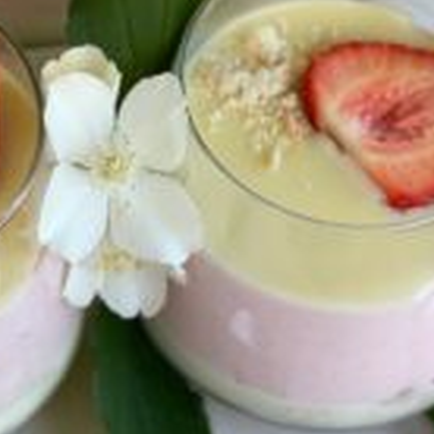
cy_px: 189
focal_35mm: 164
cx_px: 186
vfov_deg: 10.7
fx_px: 2326
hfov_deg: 10.7
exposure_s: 1/121
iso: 20
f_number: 2.2
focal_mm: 7.5
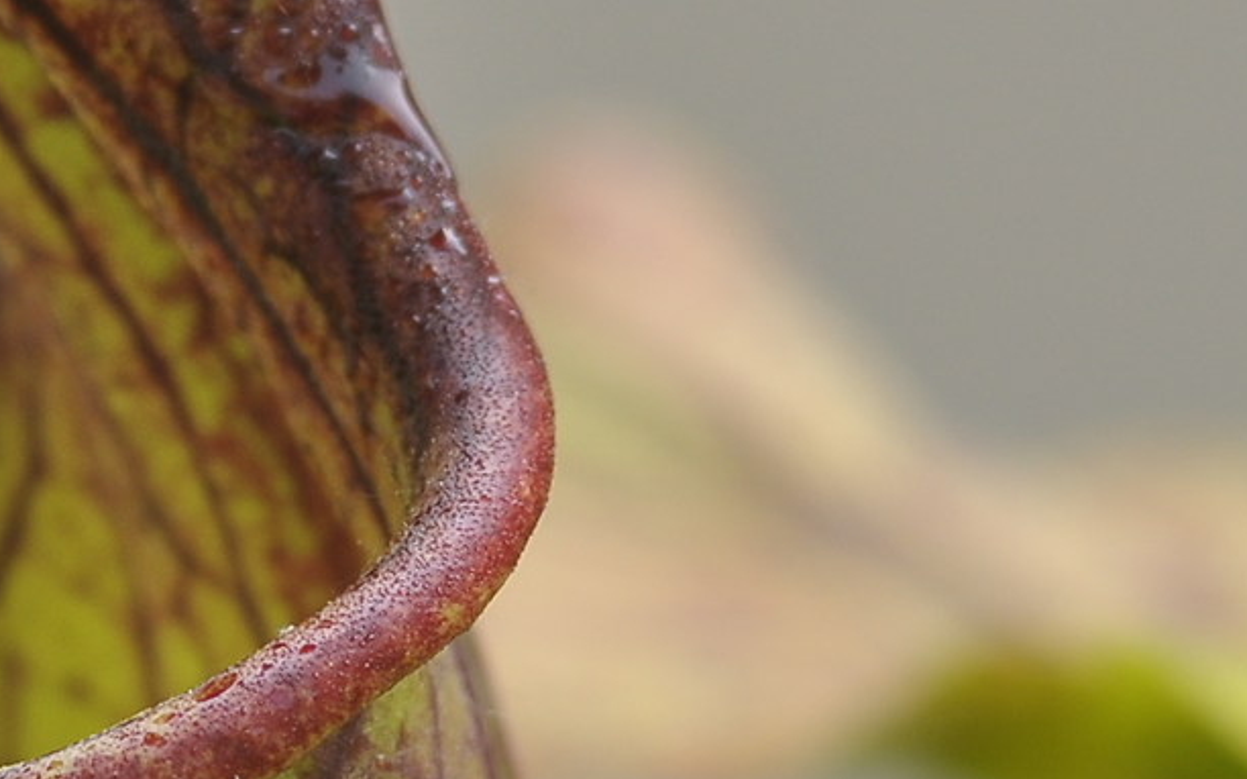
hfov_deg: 3.3
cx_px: -652
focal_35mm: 629
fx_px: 21368
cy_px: 239
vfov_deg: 2.1
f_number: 5.6
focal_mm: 105
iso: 200
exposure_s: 1/500
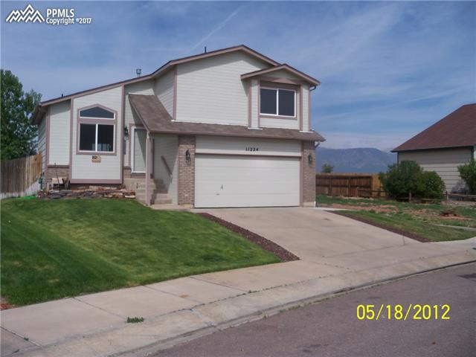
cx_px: 238
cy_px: 178
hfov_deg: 52.6
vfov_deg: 40.7
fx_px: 481
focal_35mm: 35
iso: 64
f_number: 3.5
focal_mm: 6.2
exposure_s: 1/1250
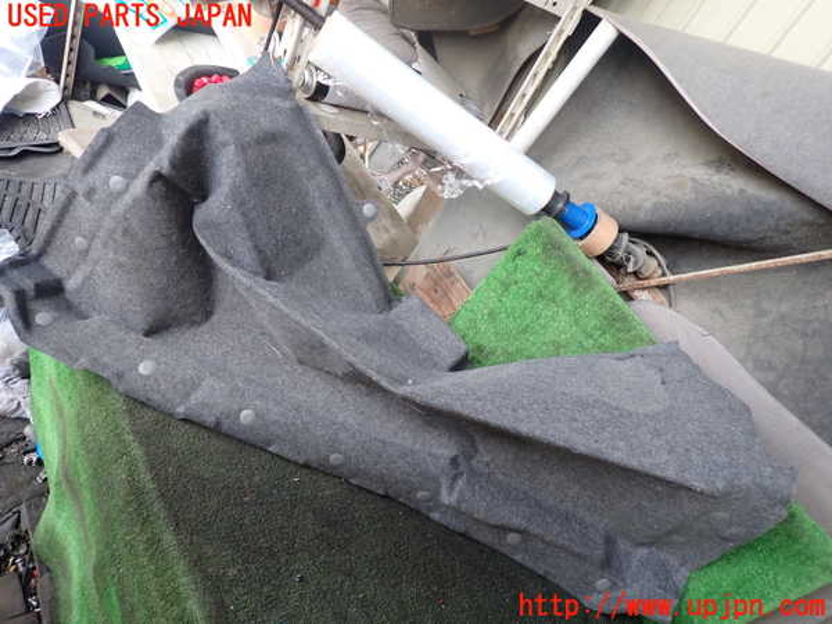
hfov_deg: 69.4
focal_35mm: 25
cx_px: 416
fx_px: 601
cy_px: 312
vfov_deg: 54.9
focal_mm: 4.5
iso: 200
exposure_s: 1/50
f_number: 2
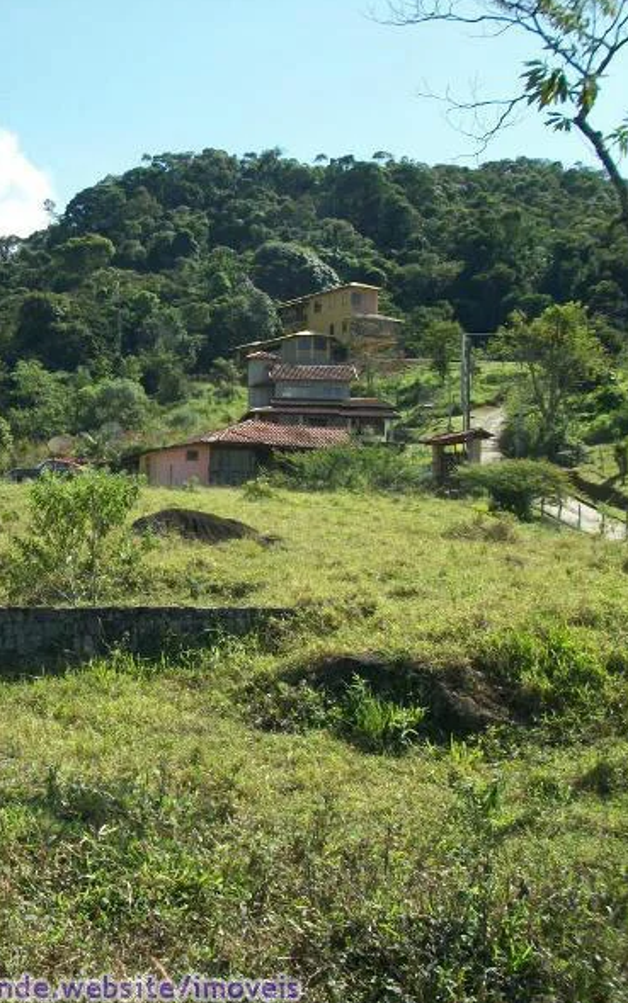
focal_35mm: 46
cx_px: 78
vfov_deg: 43.5
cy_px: 505
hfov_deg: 27.1
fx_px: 1259
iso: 80
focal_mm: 5.7
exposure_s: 1/125
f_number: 8.8
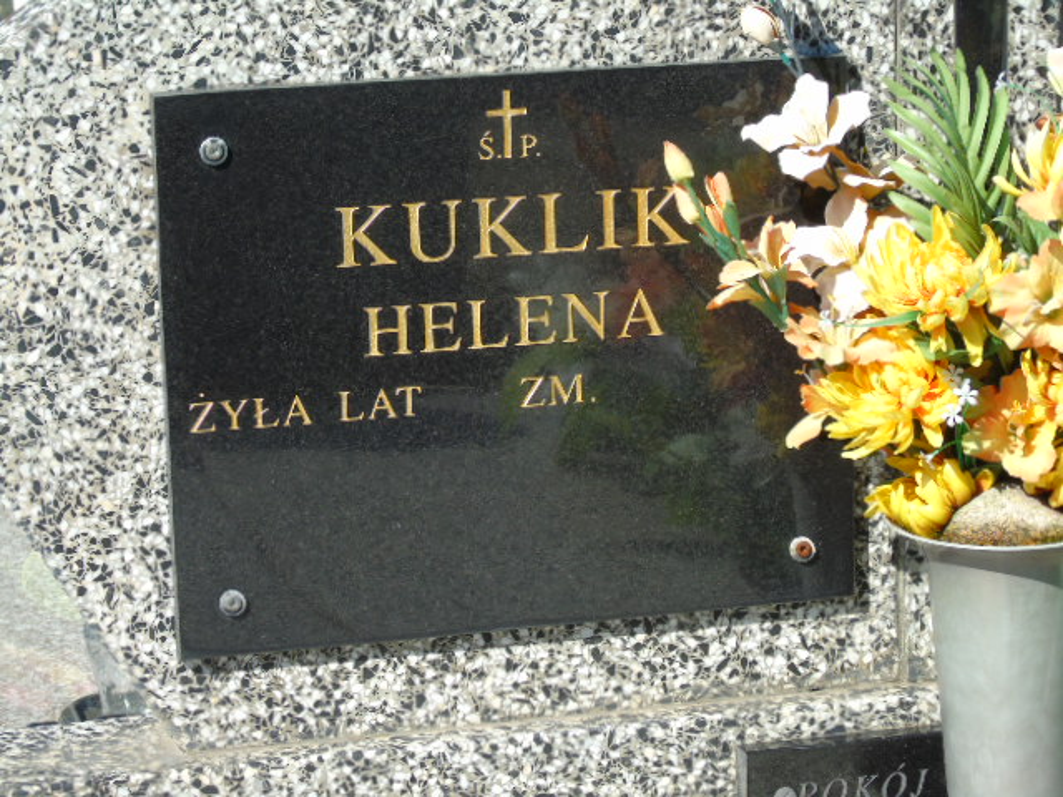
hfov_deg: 15.9
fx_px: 3808
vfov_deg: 12.0
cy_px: 398
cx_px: 532
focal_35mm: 124
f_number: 4.6
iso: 80
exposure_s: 1/320
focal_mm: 22
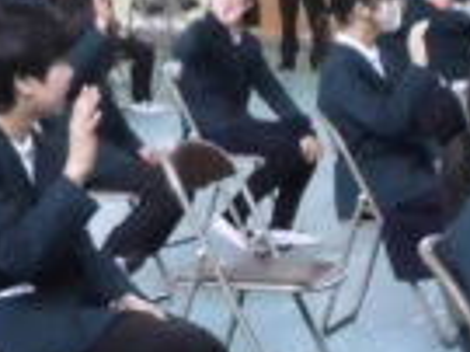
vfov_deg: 9.0
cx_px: -7
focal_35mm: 163
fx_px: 2211
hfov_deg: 12.0
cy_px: -9
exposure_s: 1/60
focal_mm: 7.9
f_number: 4.2
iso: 400
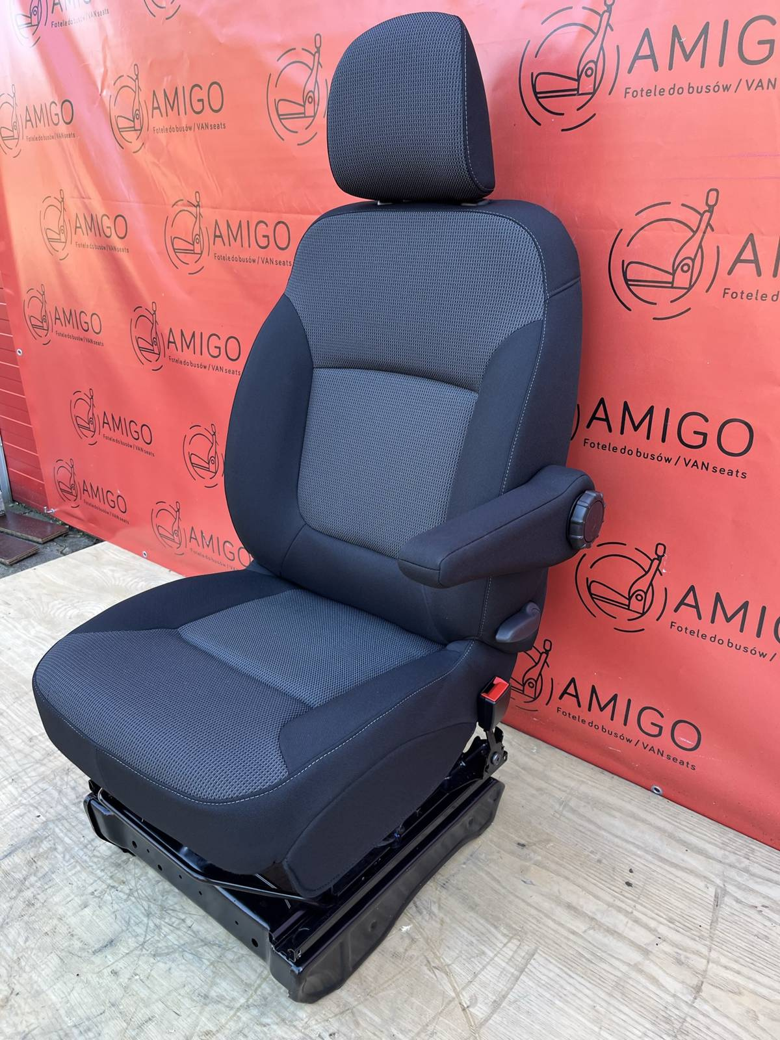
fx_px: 781
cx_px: 390
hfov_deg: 53.1
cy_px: 520
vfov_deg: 67.3
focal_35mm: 26
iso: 64
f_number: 1.6
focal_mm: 5.1
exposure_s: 1/122
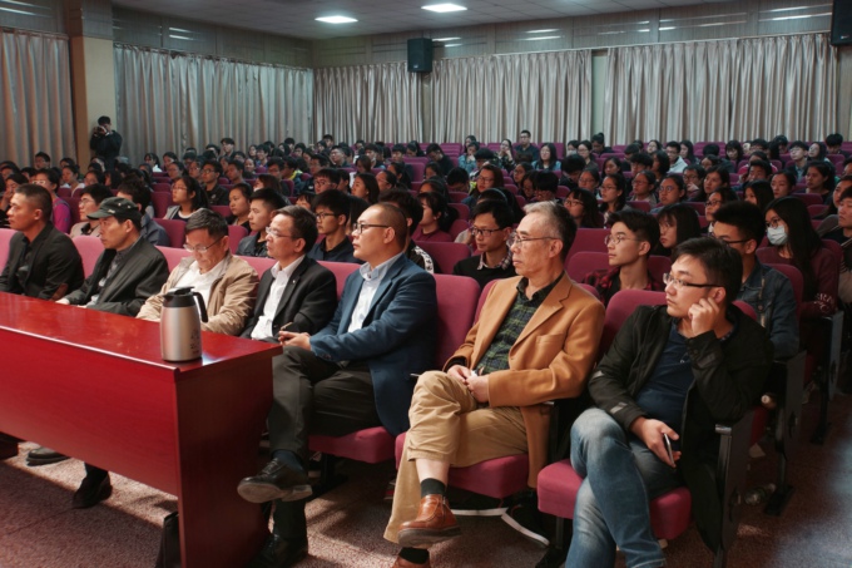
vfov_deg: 38.9
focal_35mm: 34
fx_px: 804
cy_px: 284
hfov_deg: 55.8
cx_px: 426
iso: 400
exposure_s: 1/13
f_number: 3.5
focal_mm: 23
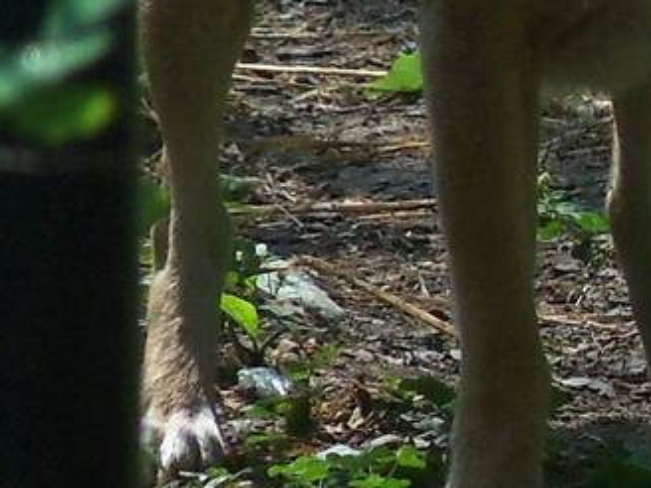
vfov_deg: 0.9
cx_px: 1217
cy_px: -83
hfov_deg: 1.2
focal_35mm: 1709
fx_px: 32140
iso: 200
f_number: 4.8
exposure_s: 1/500
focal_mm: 62
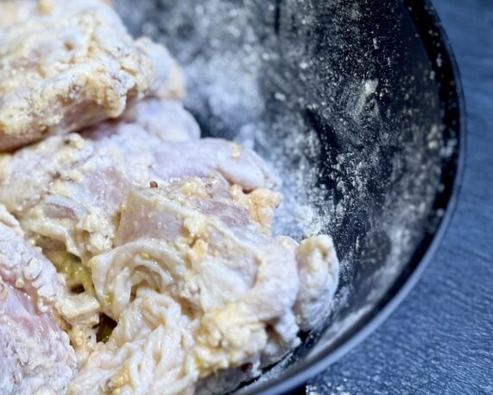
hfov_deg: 20.7
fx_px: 1328
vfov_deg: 16.9
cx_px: 62
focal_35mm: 91
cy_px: 154
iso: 50
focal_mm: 5.96
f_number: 1.6
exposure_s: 1/119
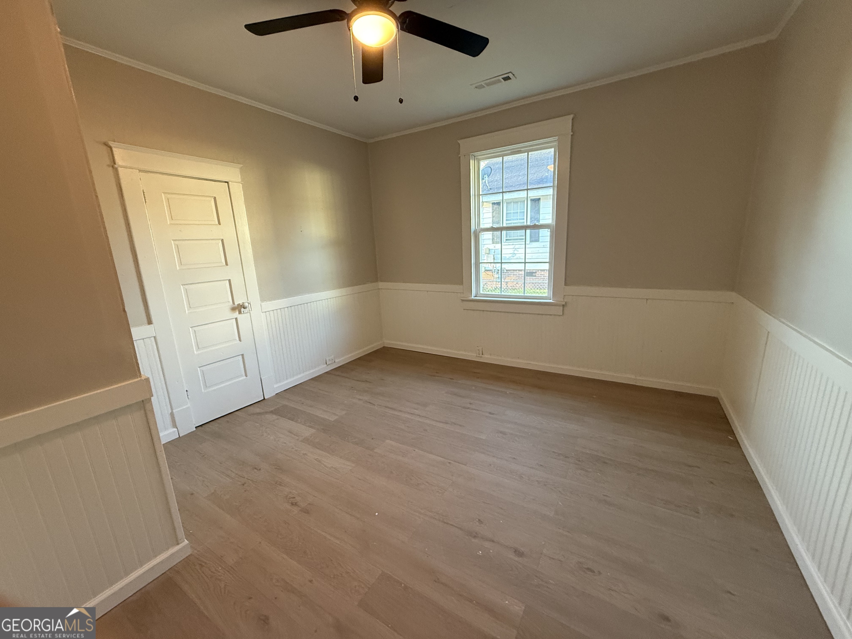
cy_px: 320
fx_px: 345
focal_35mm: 14
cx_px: 426
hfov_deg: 102.1
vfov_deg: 85.7
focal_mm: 2.22
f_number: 2.2
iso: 400
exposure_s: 1/60
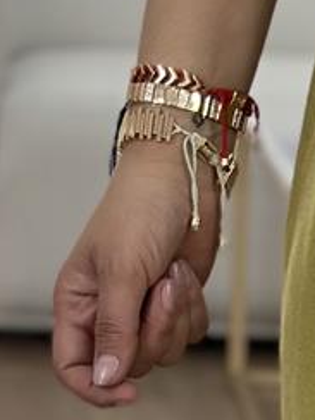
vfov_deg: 6.1
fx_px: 3822
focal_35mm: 315
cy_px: 866
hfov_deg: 4.6
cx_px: 632
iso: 80
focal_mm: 6.86
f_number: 1.78
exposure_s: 1/209
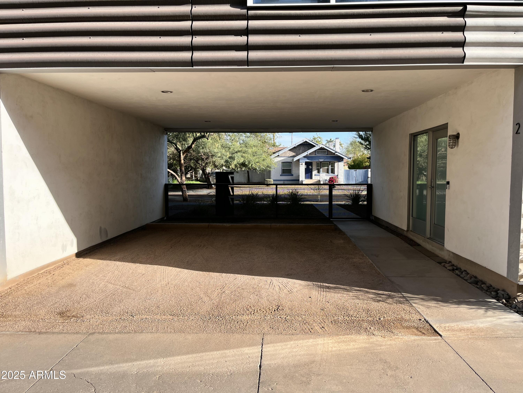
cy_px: 196
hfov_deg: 67.3
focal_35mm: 26
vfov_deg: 53.1
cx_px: 262
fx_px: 393
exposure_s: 1/1252
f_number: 1.6
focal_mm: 5.1
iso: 50
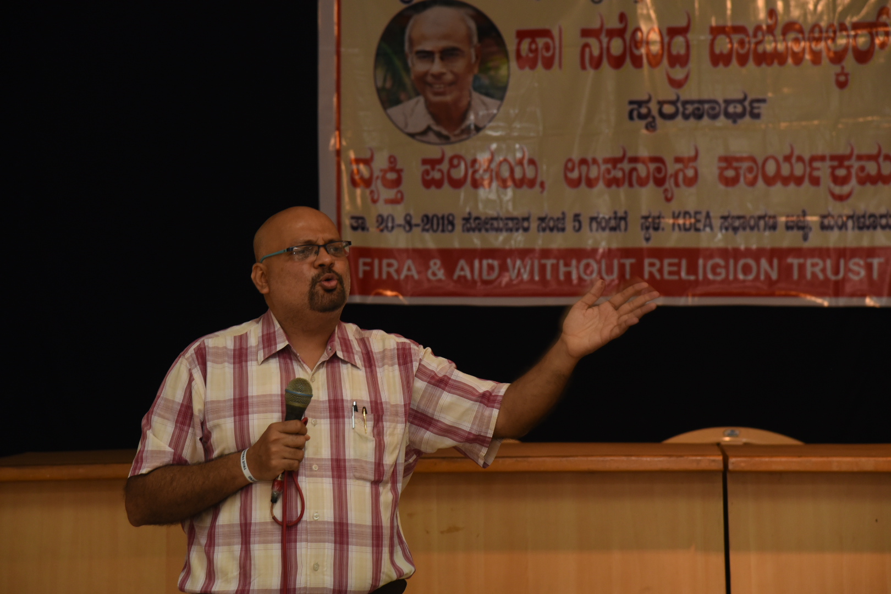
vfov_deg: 11.4
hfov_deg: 17.1
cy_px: 297
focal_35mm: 120
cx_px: 446
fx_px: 2970
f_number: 5.6
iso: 1600
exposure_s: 1/60
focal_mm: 120
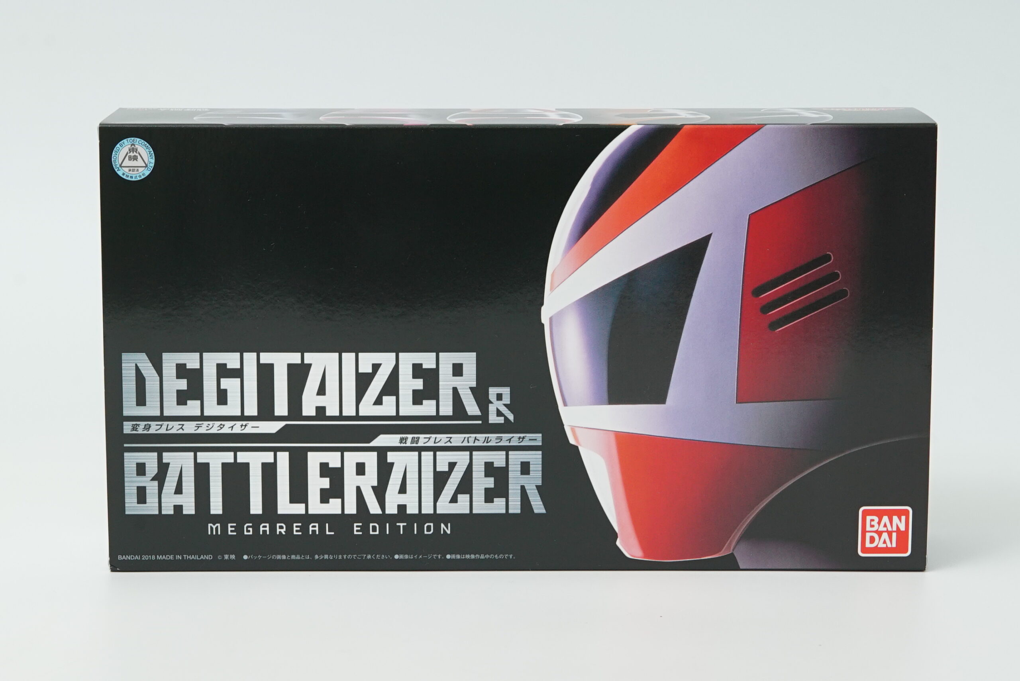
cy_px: 340
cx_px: 510
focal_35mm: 105
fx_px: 2976
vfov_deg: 13.1
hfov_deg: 19.4
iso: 1000
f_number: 10
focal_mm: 70
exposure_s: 1/20
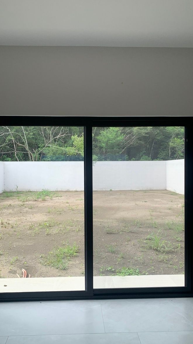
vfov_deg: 66.1
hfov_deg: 40.1
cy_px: 173
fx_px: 264
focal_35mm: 29
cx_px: 89
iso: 25
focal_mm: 4.25
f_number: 1.8
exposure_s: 1/722
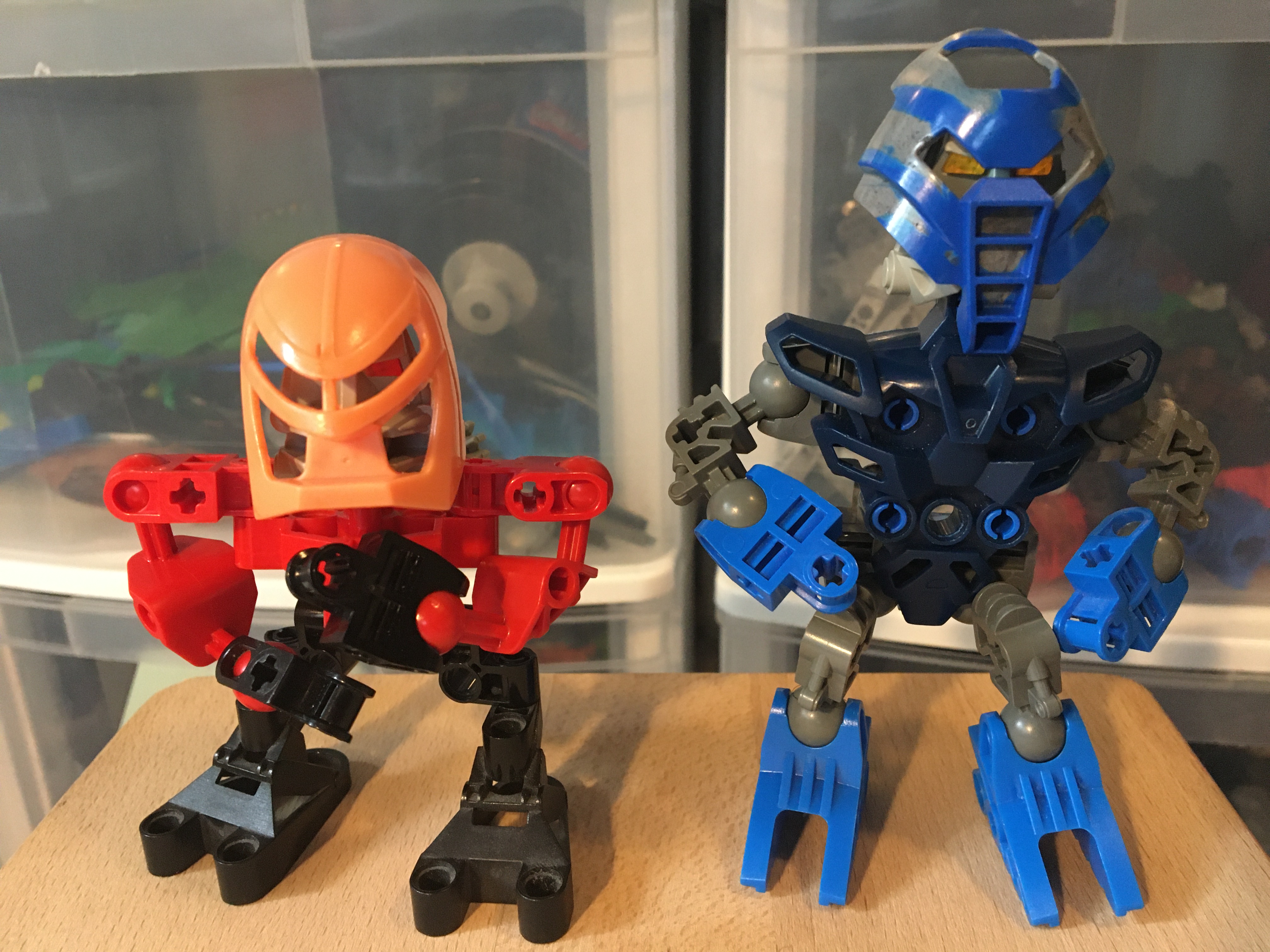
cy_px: 476
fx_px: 1064
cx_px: 635
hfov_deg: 61.7
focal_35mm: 29
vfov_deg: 48.2
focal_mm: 4.15
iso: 200
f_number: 2.2
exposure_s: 1/20
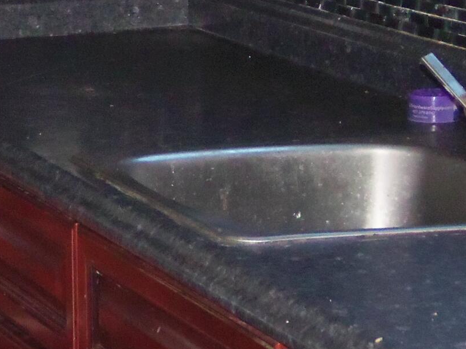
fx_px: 2437
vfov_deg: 8.2
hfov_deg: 10.6
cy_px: 29
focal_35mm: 181
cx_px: -165
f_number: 3.8
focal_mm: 8.7
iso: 400
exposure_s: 1/40
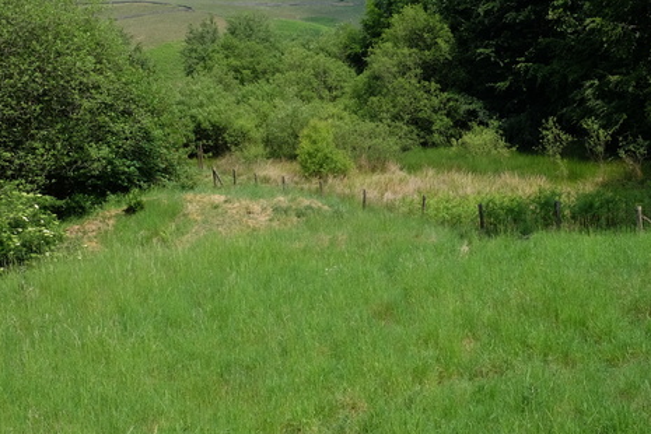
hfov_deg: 42.4
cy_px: 190
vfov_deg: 29.2
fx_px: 832
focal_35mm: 46
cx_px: 409
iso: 200
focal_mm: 18
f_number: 6.4
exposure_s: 1/350
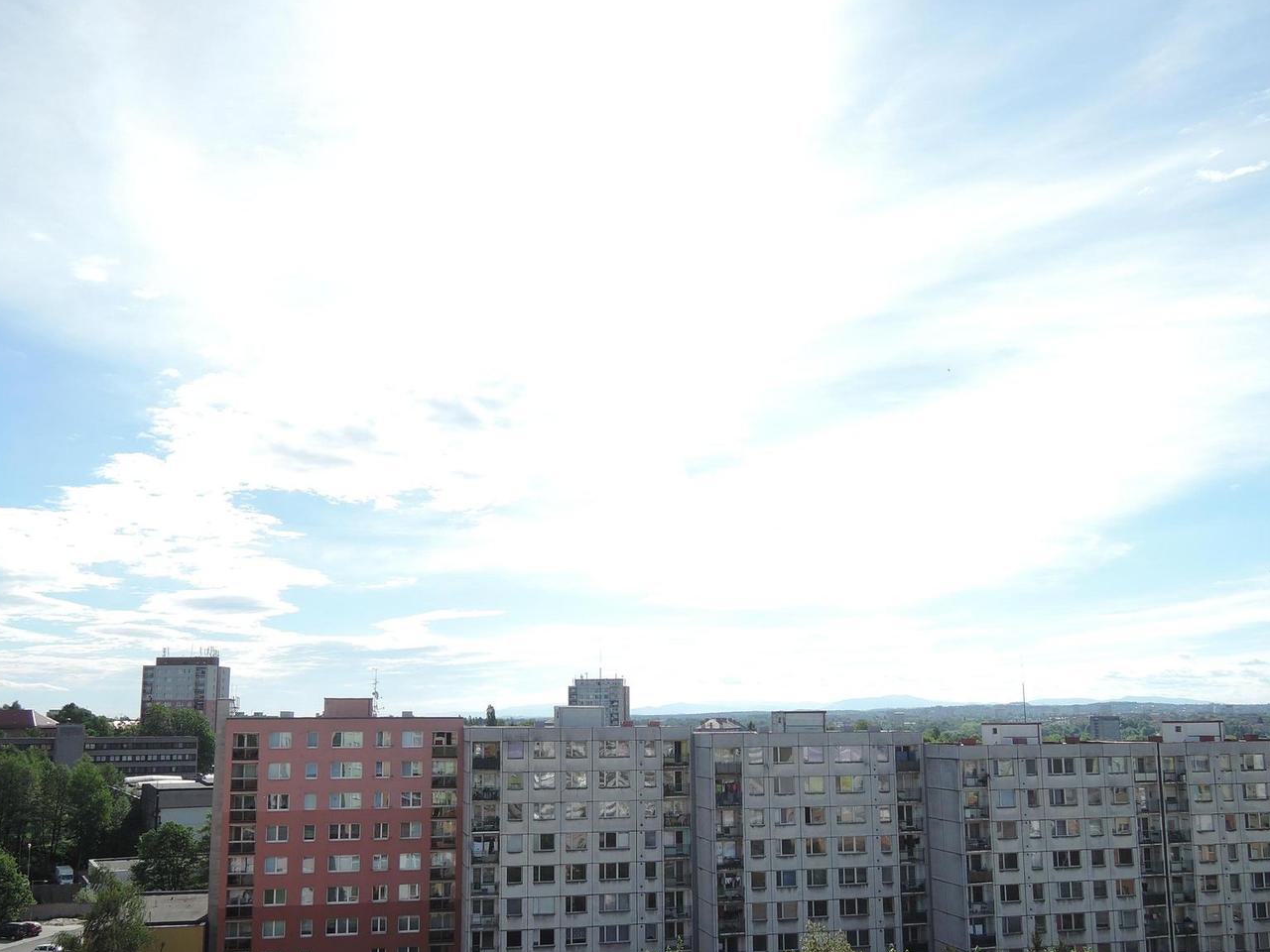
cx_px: 622
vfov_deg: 46.7
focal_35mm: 30
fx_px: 1101
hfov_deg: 60.0
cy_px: 542
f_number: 2.8
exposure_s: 1/1000
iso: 80
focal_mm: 5.1
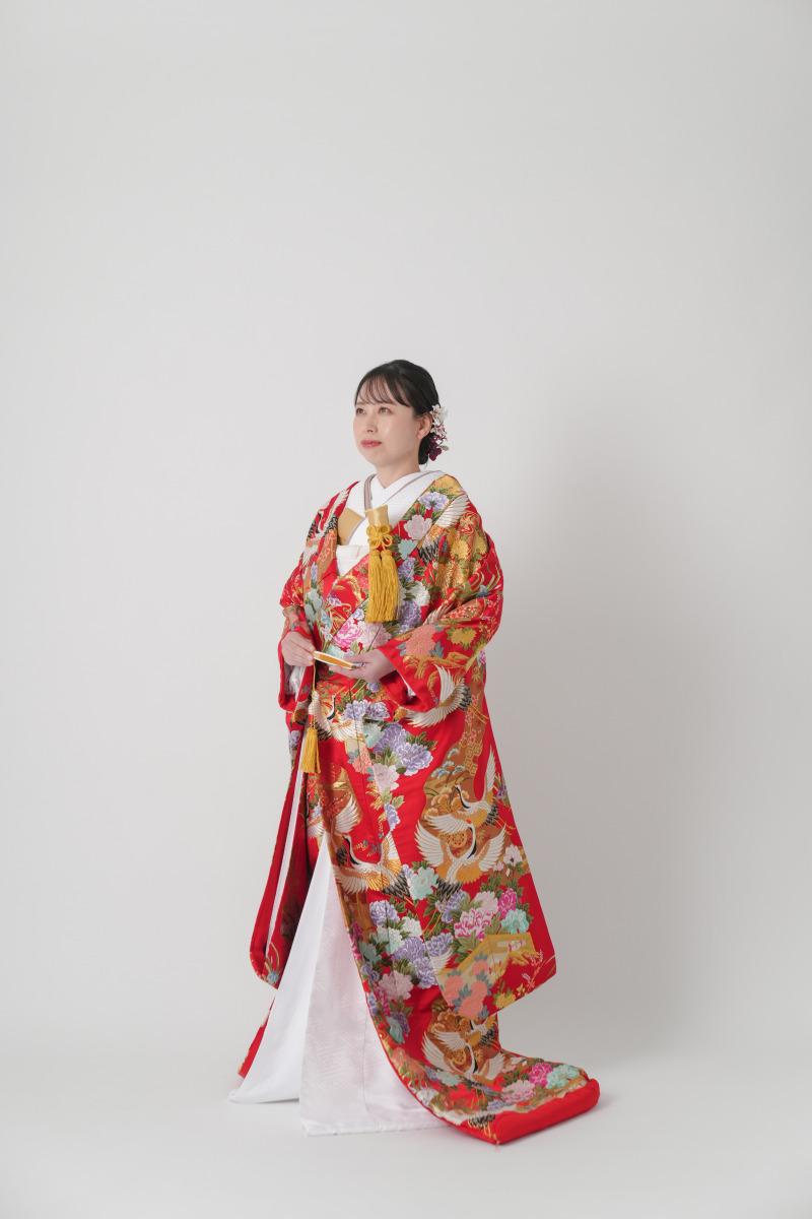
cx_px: 406
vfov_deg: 28.8
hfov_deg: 19.5
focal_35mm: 70
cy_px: 610
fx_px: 2368
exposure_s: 1/125
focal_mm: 70
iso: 200
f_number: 4
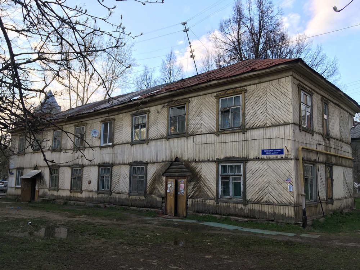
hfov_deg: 61.7
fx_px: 302
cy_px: 135
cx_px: 180
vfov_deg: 48.2
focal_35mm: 29
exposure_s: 1/100
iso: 25
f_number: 2.2
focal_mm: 4.15
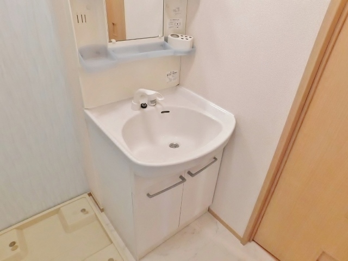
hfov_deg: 73.9
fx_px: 231
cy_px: 130
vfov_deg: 58.9
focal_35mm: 23
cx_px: 174
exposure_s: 1/25
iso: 400
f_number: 3
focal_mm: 4
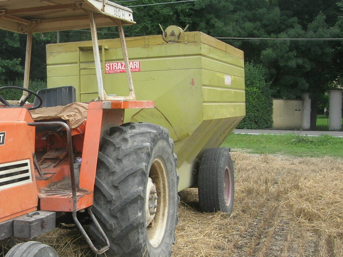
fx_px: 614
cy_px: 147
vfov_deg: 23.6
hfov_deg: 30.4
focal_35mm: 62
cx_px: 68
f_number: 4.8
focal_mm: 7.8
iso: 64
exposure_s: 1/149
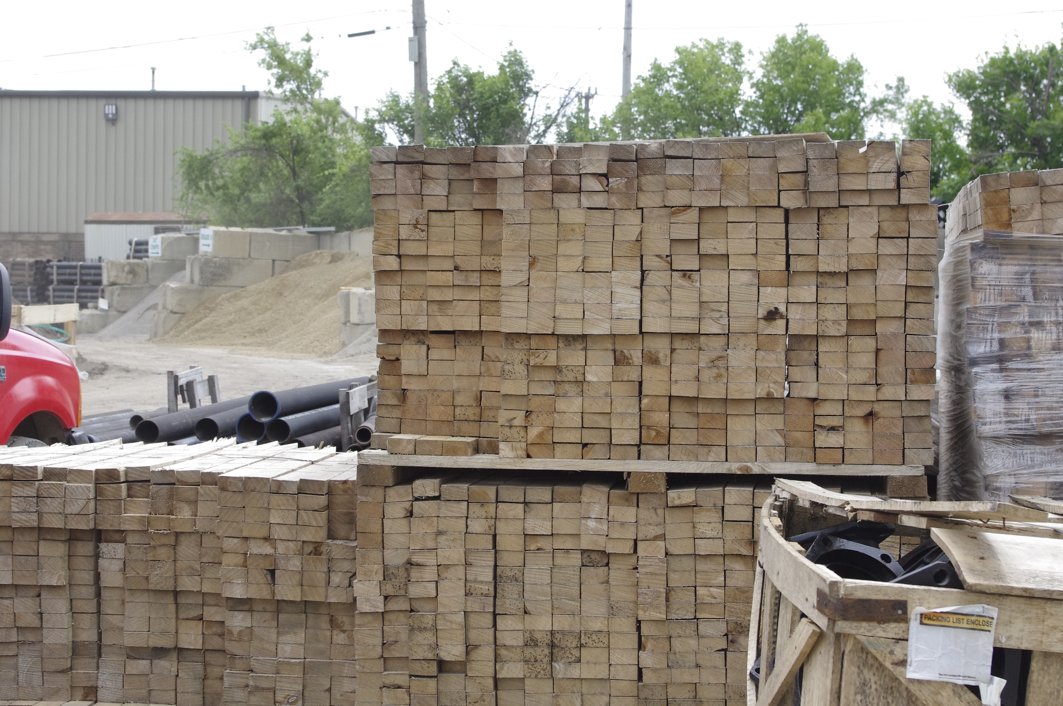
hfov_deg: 32.9
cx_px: 507
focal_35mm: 61
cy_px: 360
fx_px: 1799
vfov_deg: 22.2
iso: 800
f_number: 6.3
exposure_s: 1/1000
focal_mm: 35
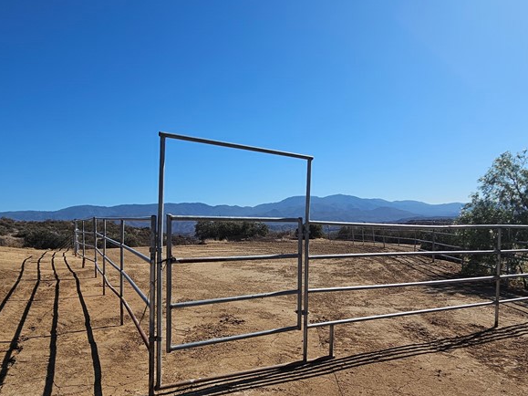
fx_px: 351
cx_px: 272
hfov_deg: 73.9
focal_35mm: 23
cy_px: 239
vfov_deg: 58.4
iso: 50
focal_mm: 2.2
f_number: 2.2
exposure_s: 1/3747
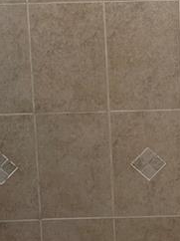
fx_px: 896
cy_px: 4
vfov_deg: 15.1
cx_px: 256
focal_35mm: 129
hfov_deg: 11.1
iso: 64
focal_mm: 4.2
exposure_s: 1/120
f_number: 1.6
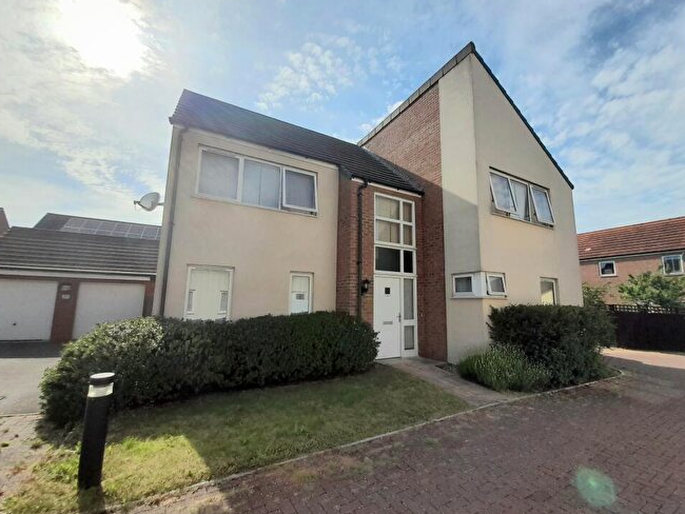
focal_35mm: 14
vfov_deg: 85.7
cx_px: 356
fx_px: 277
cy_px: 246
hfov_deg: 102.0
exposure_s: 1/2000
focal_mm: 1.42
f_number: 2.2
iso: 40
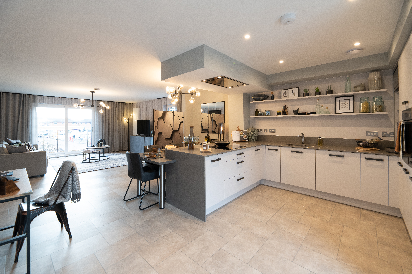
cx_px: 206
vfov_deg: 81.2
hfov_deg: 104.3
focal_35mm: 14
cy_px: 137
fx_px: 160
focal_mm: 14
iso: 800
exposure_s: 1/15
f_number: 8
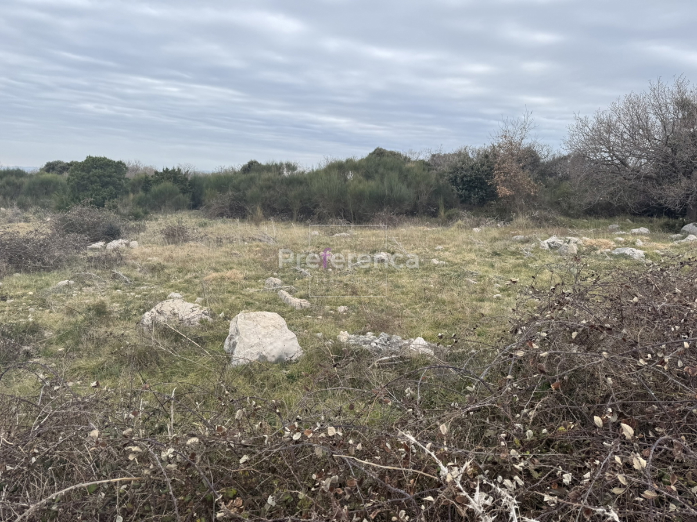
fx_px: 483
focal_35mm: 24
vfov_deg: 56.8
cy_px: 261
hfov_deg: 71.6
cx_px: 348
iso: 80
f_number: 1.78
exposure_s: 1/383
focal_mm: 6.76
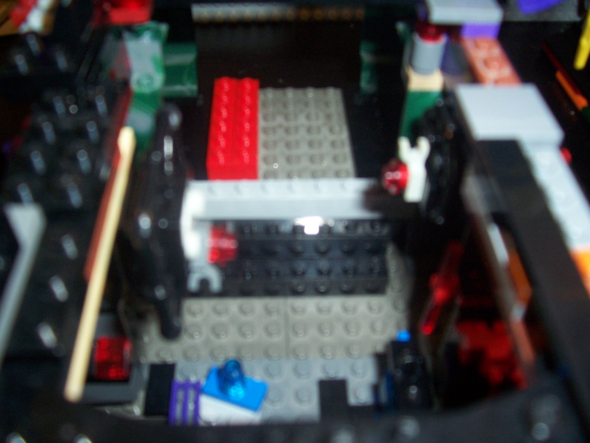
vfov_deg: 41.8
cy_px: 222
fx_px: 580
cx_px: 295
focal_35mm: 34
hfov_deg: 54.0
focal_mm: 5.6
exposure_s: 1/60
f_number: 2.7
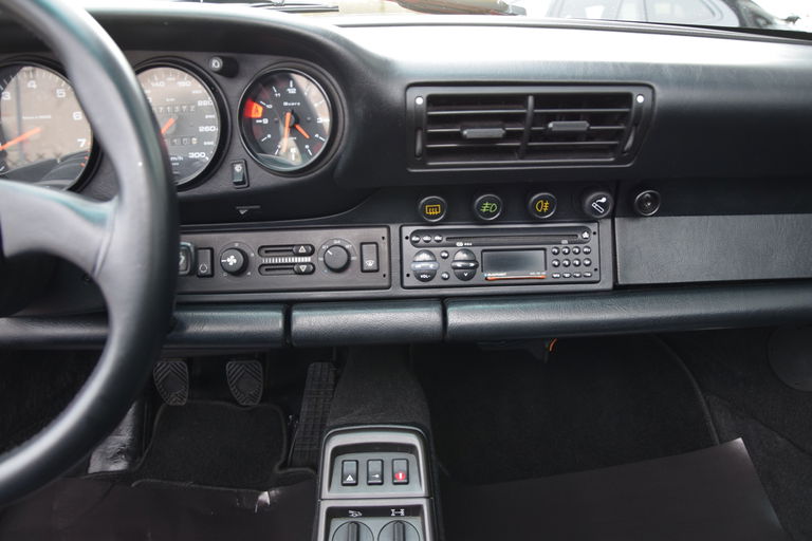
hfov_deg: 37.9
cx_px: 406
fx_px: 1184
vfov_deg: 25.8
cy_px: 270
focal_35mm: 52
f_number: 4.5
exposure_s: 1/60
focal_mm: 35
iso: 1000
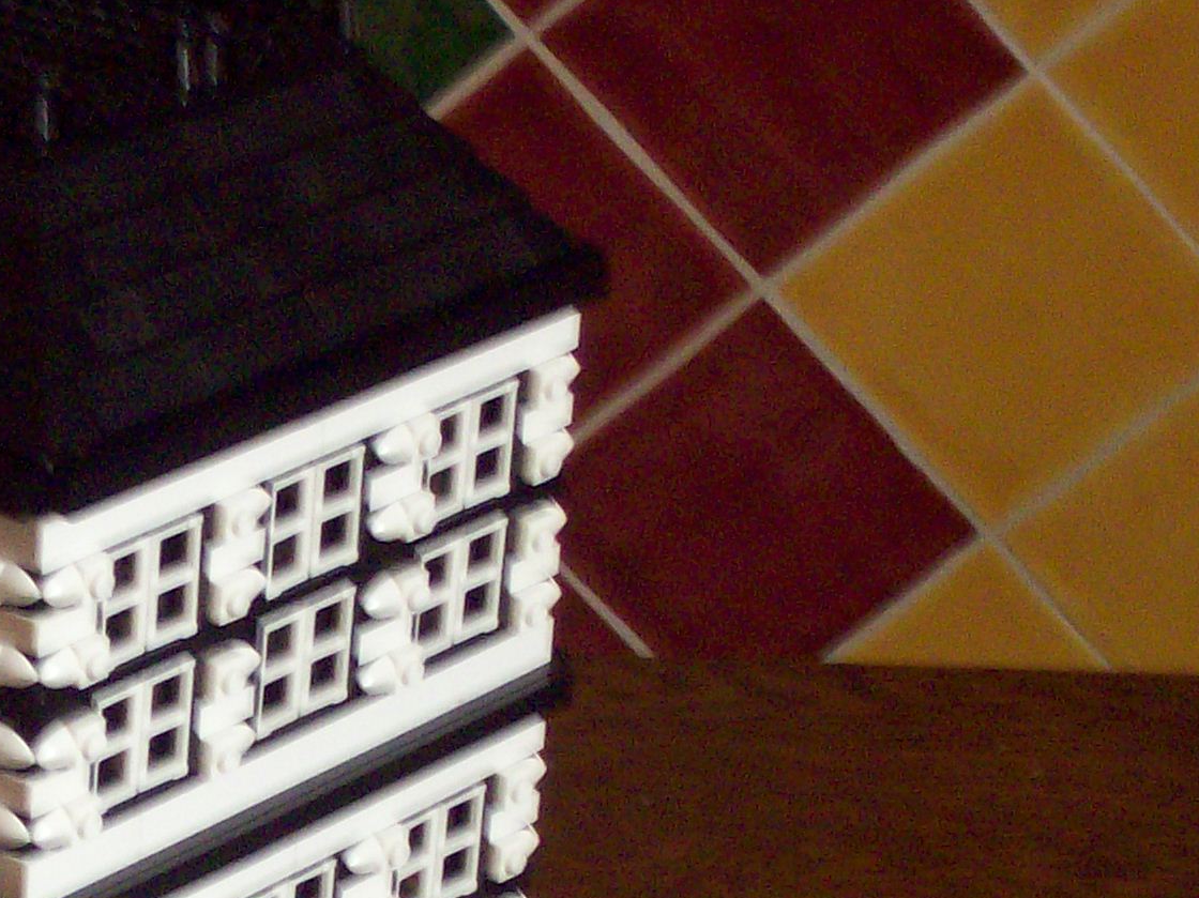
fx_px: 6163
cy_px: 797
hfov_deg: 10.9
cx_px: -180
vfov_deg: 8.3
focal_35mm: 178
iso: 160
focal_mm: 11.6
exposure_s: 1/13.3
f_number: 3.8
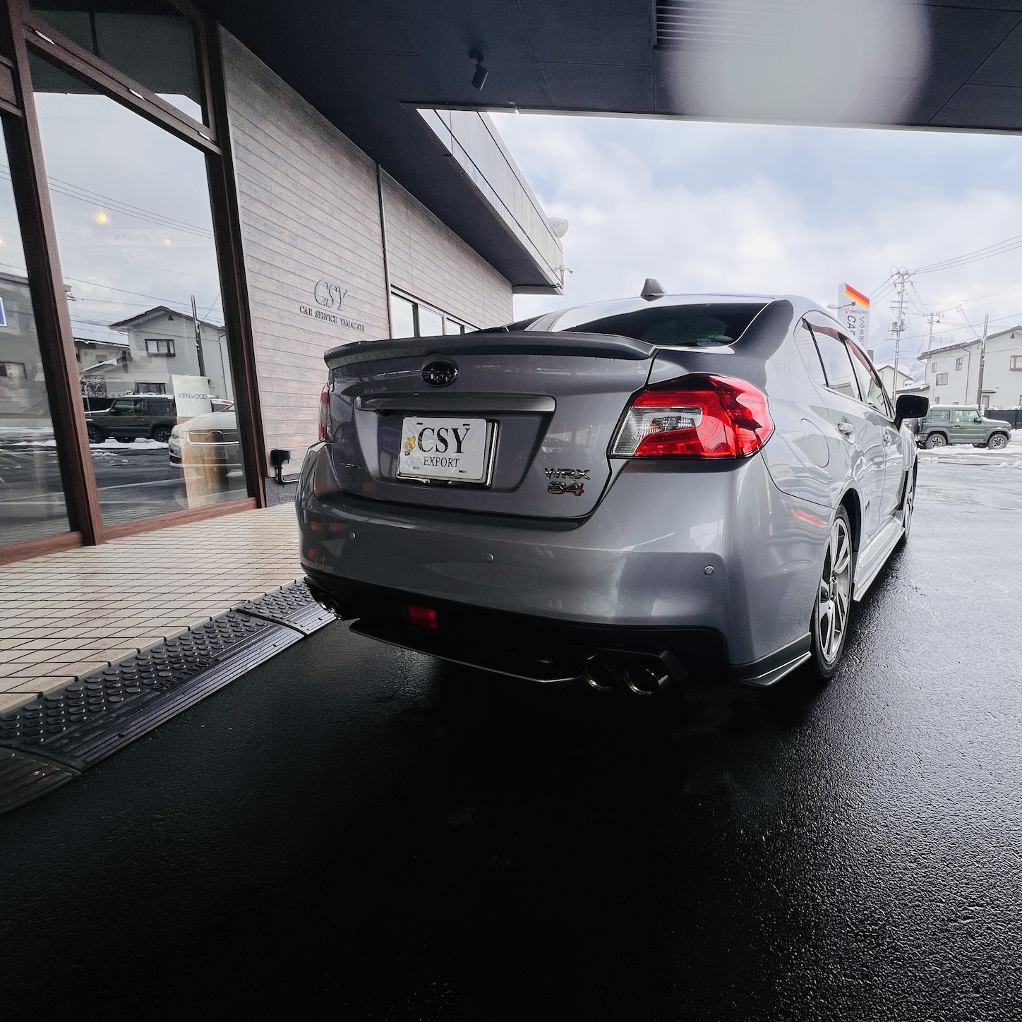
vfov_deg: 87.4
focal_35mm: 16
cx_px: 702
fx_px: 534
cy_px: 512
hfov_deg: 83.6
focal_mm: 1.57
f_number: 1.8
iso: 32
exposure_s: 1/407
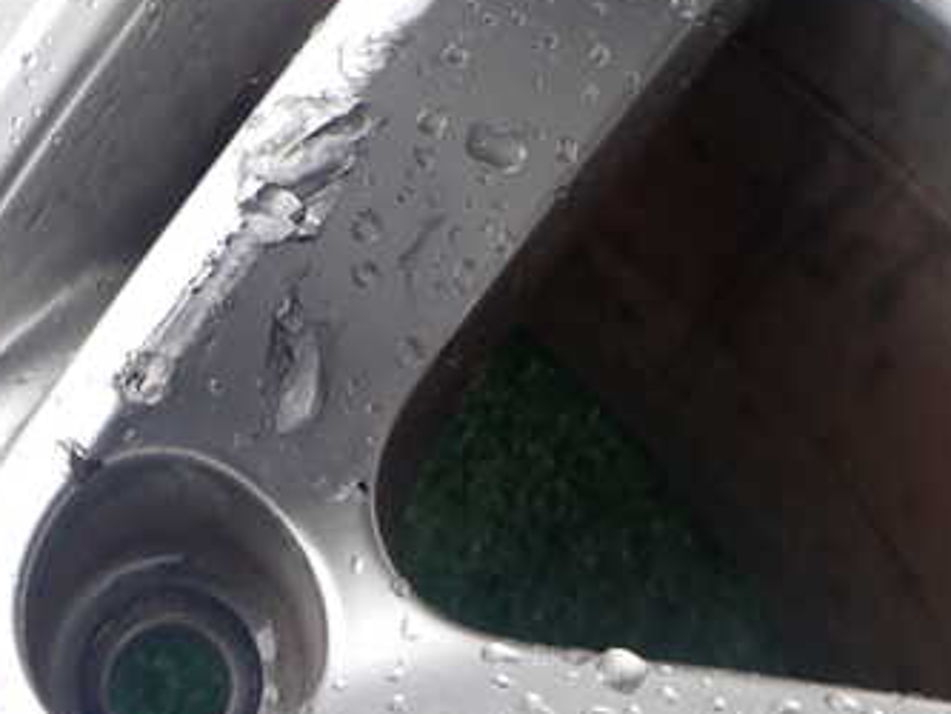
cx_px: 223
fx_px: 1237
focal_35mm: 45
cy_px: 257
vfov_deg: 32.0
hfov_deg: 40.7
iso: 100
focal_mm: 4.5
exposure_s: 1/125
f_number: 2.8
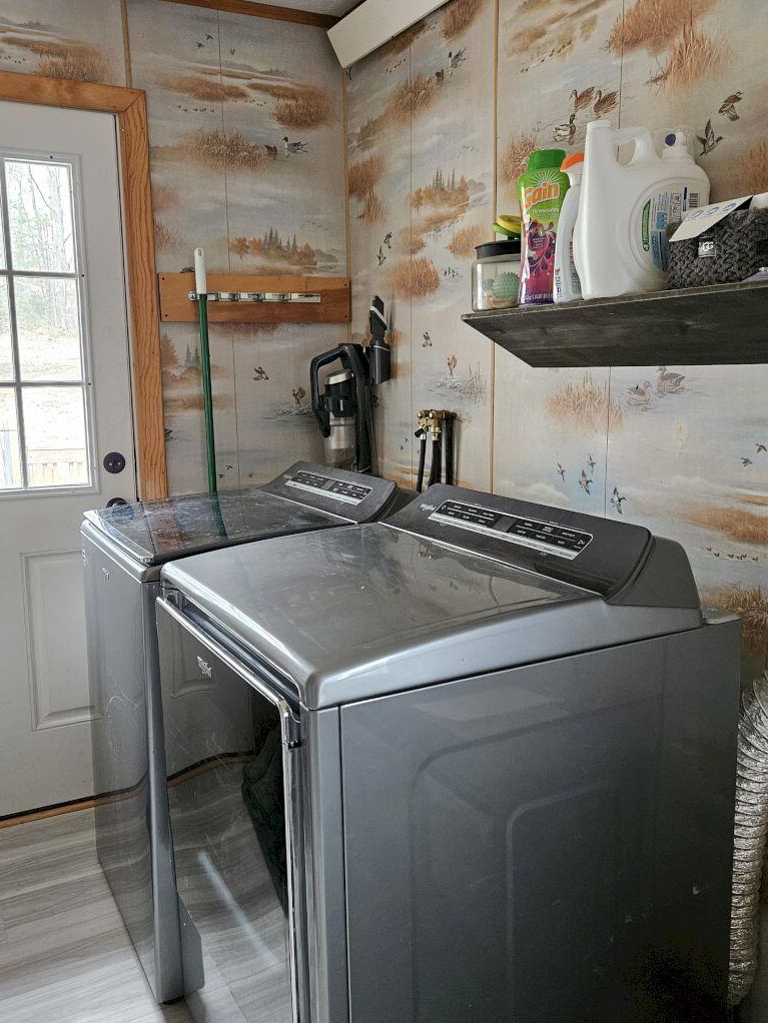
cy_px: 515
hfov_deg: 46.8
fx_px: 887
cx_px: 375
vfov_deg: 60.0
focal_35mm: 30
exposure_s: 1/120
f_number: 1.8
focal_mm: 5.4
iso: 1000
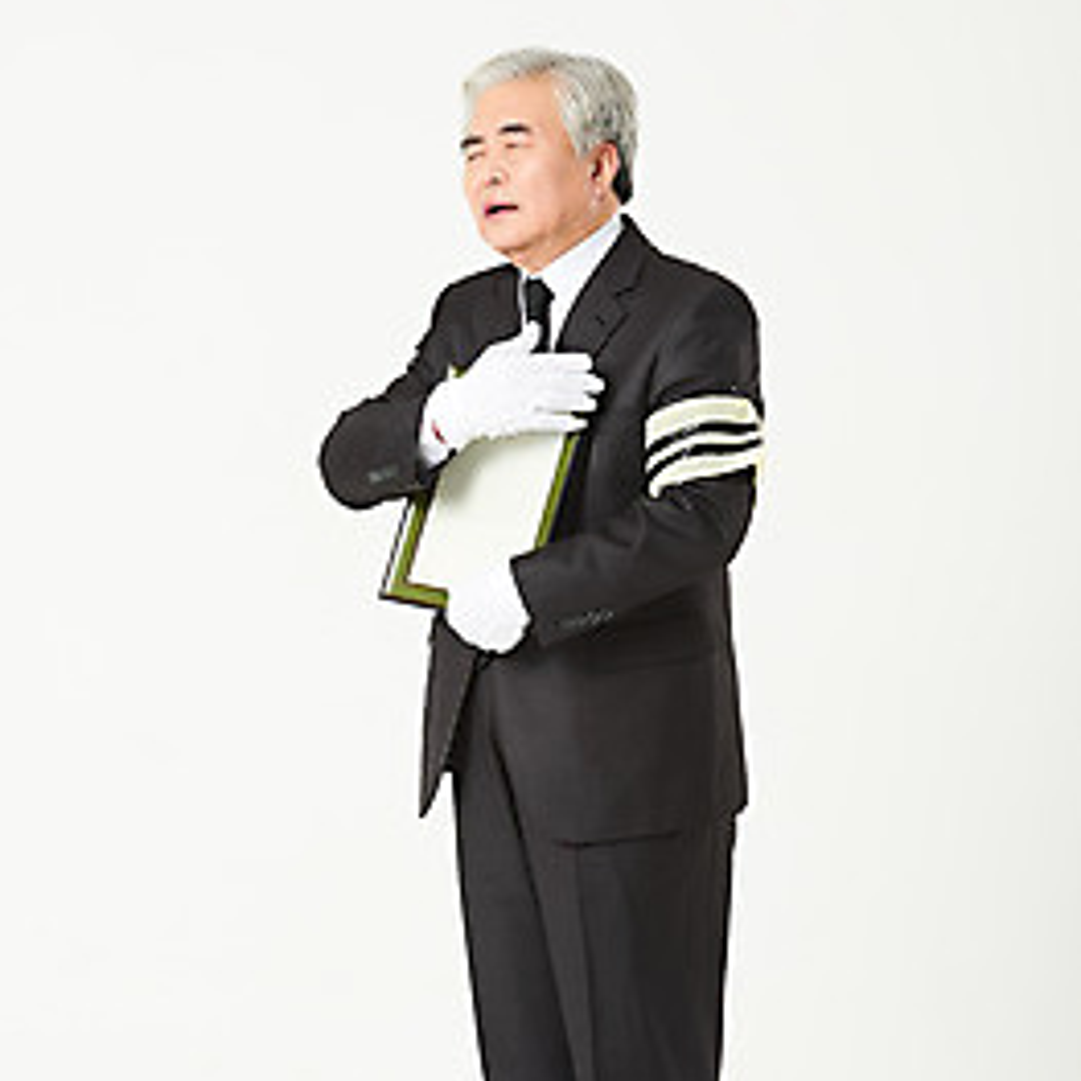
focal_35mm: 142
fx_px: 5017
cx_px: 540
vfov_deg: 12.3
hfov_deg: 12.3
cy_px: 707
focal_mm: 110
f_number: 11
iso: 100
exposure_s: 1/125
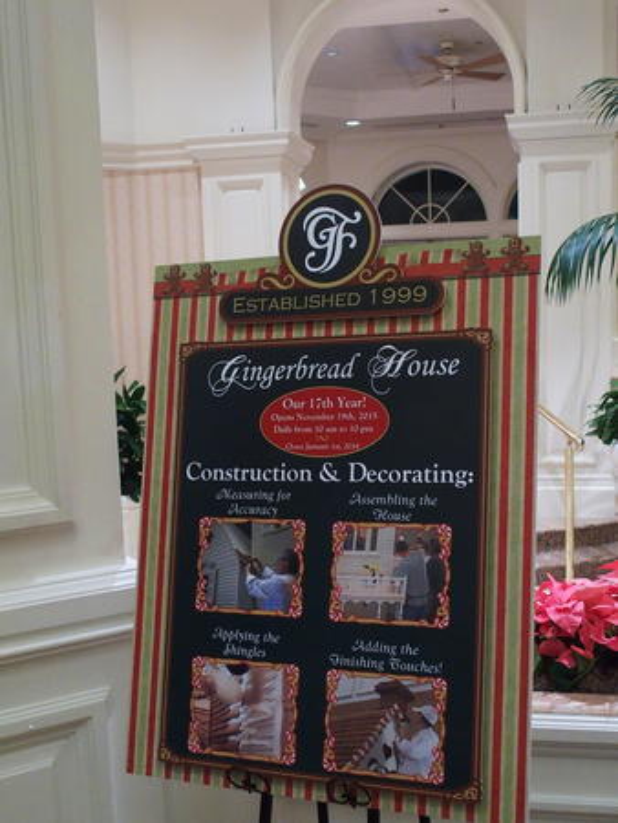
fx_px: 904
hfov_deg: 37.8
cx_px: 309
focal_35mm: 38
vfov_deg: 49.0
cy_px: 412
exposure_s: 1/20
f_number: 2.8
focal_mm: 8.1
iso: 800
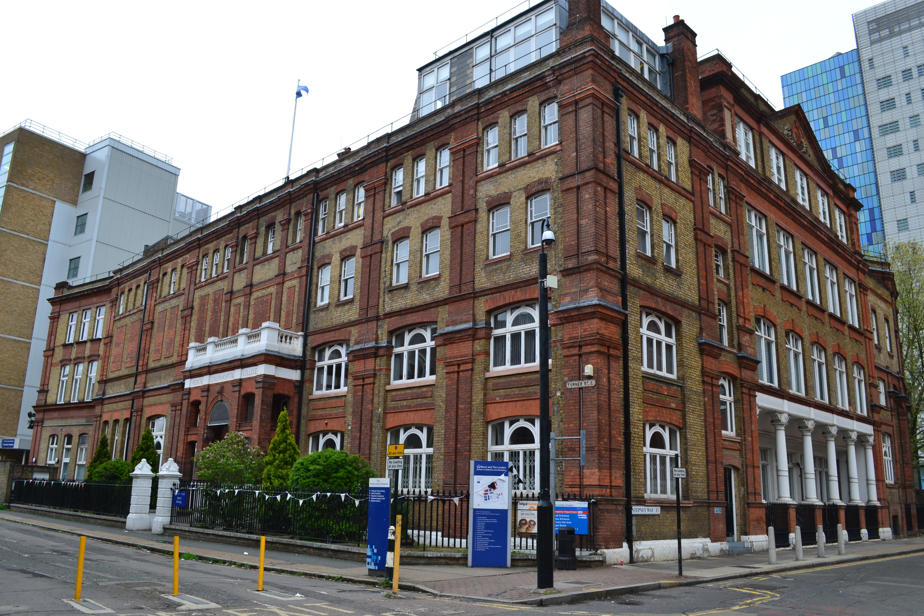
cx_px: 462
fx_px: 693
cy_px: 308
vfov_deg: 47.9
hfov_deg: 67.4
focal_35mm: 27
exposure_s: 1/50
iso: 400
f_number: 8
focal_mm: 18
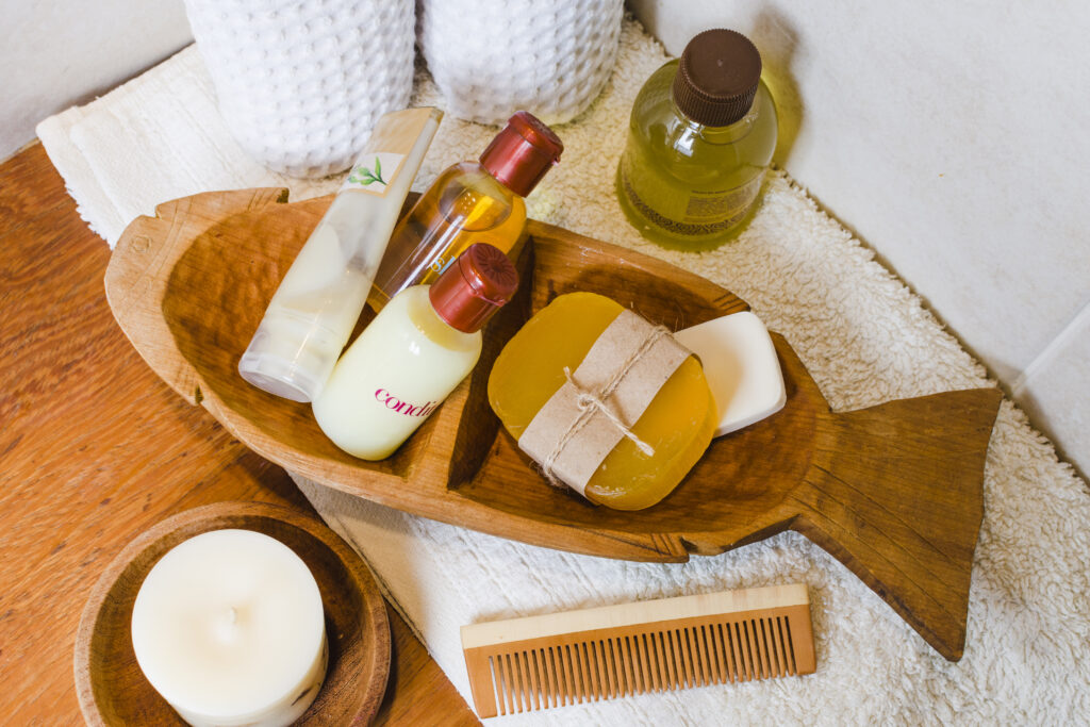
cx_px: 545
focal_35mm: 52
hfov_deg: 37.8
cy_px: 364
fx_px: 1590
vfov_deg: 25.8
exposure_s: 1/200
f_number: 6.3
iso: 500
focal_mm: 35
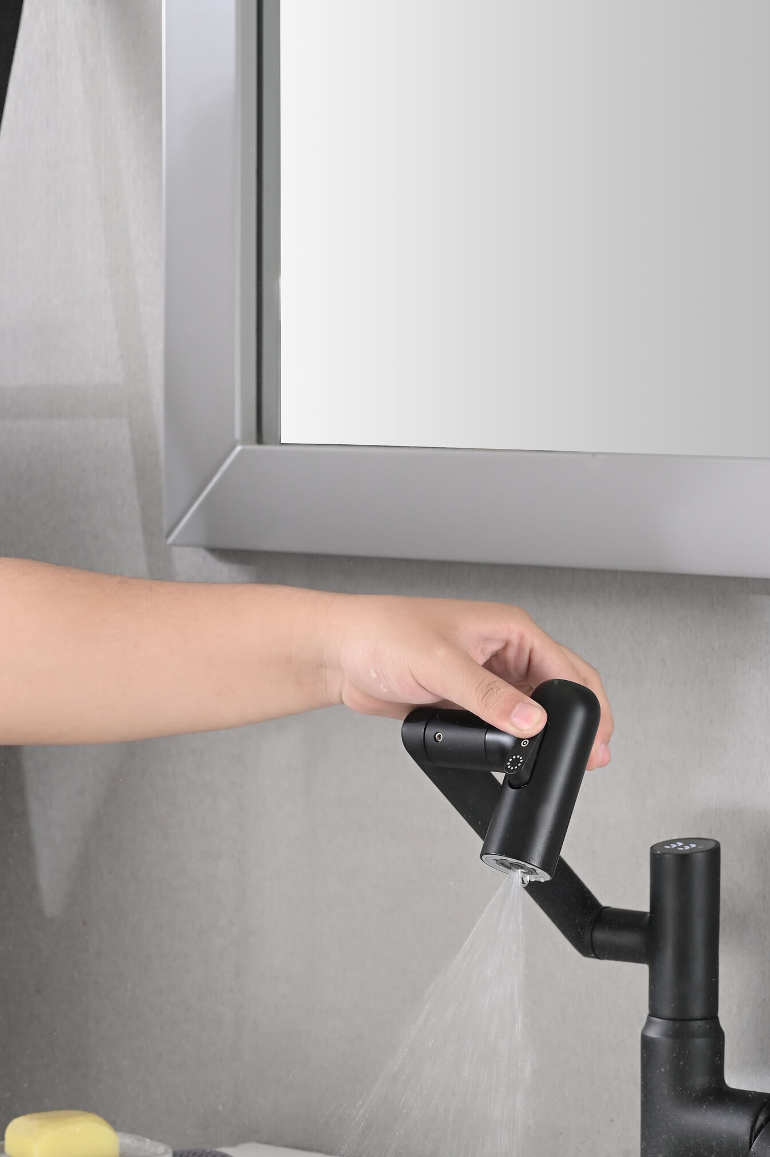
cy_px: 685
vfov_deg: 21.4
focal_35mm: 95
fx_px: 3051
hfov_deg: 14.4
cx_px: 425
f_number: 8
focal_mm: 64
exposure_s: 1
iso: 200
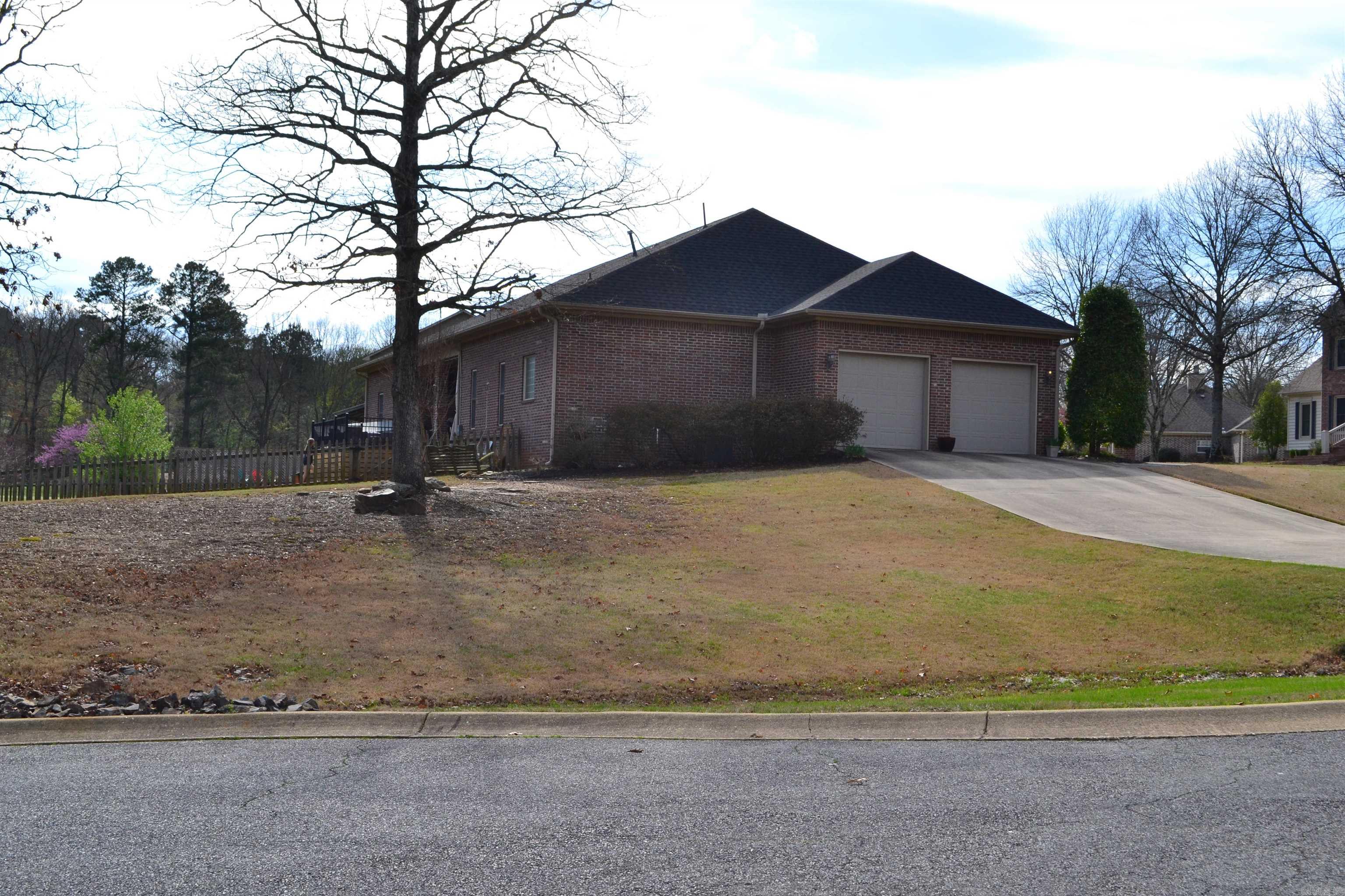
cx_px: 672
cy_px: 448
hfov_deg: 45.0
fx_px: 1625
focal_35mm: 44
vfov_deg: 30.8
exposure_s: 1/320
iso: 400
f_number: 10
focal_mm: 29
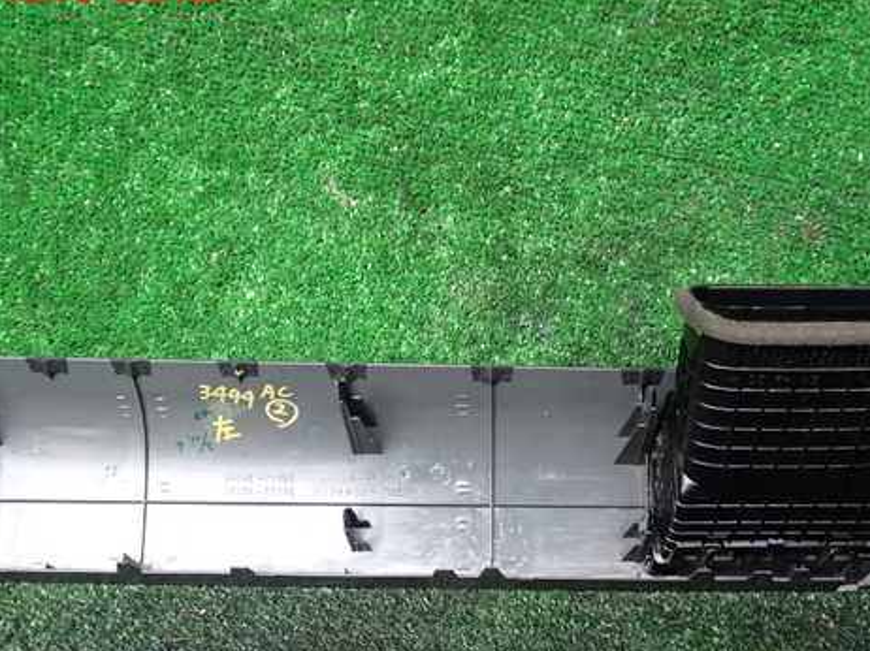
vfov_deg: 36.7
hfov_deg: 47.9
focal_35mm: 39
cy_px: 389
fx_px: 980
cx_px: 441
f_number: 2.3
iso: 320
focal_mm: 5.4
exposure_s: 1/30
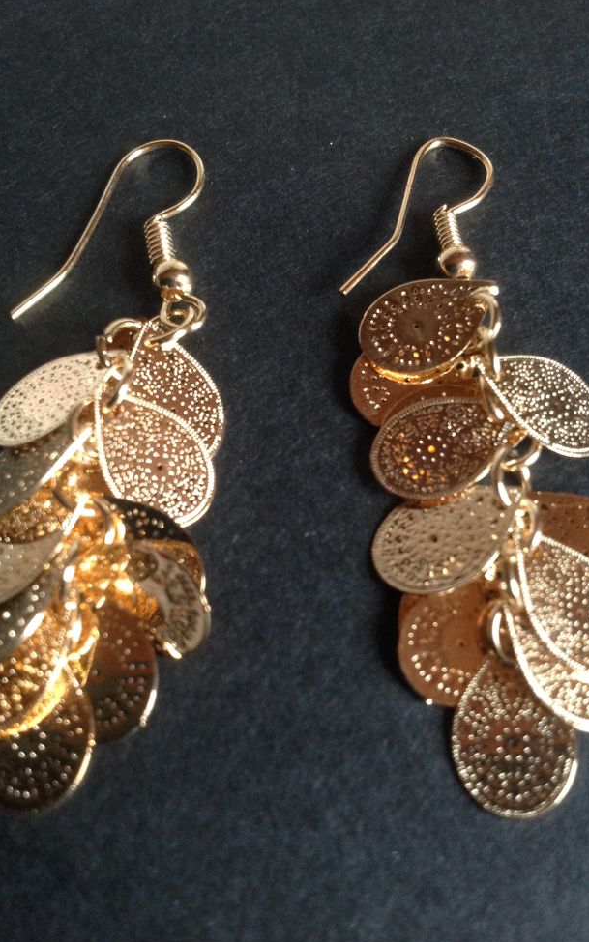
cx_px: 296
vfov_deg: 51.5
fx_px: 976
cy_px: 479
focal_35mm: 38
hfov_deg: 33.6
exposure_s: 1/15
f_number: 2.4
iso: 320
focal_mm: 4.28
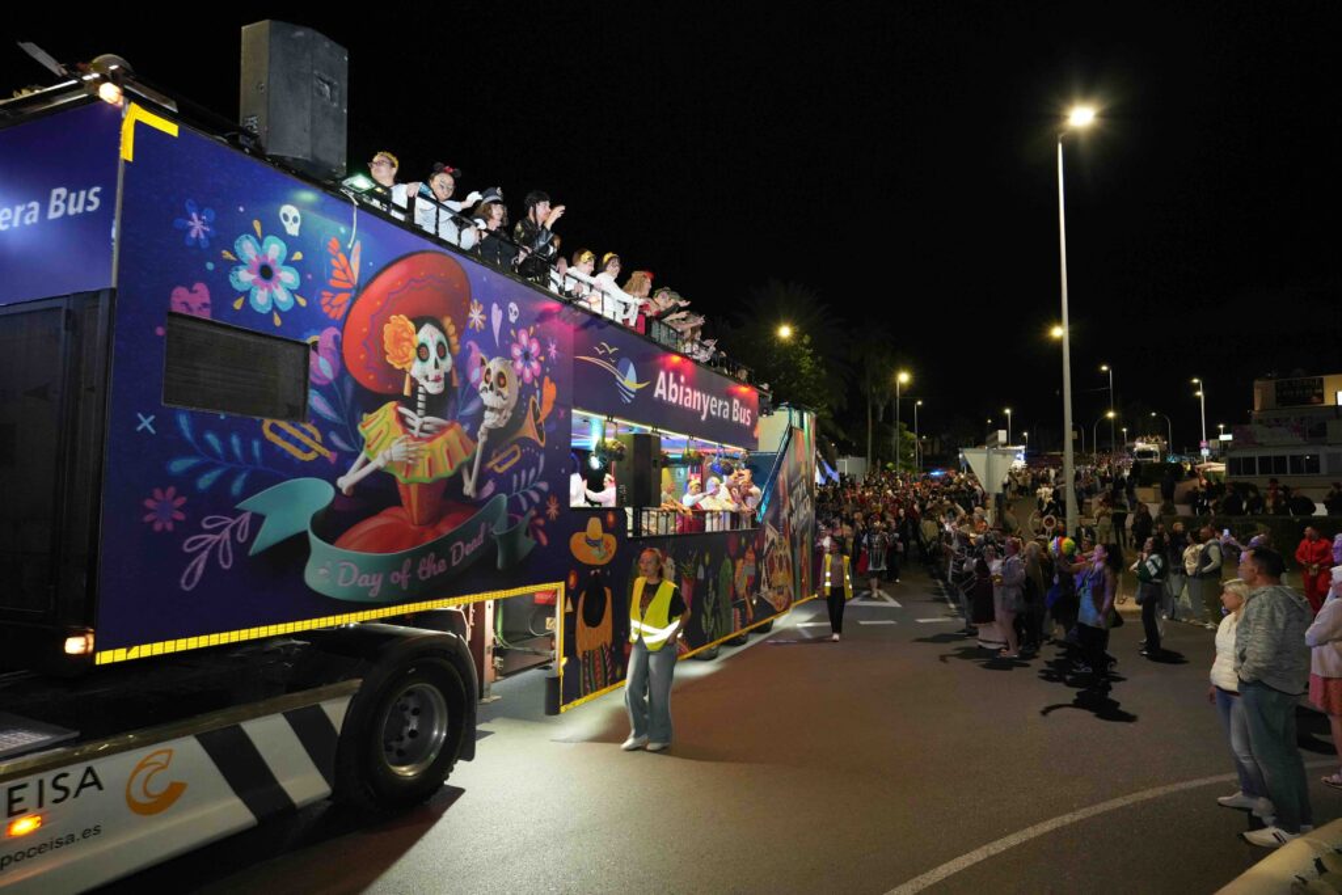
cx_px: 671
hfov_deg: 78.6
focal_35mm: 22
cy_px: 448
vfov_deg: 57.2
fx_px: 820
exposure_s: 1/60
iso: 6400
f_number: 4
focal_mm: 22
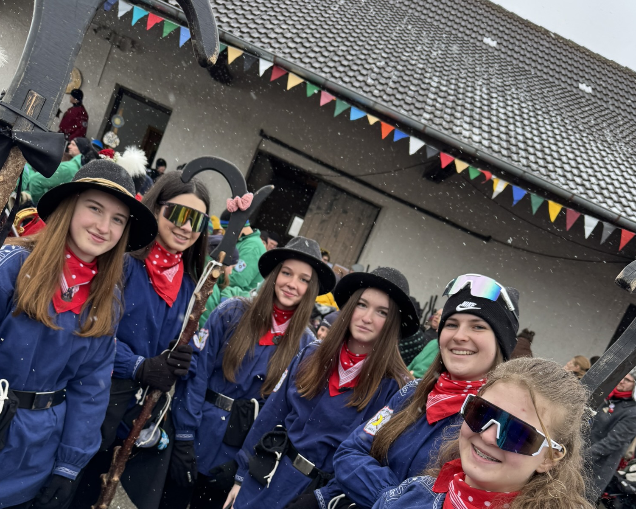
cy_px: 374
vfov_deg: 44.5
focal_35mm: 32
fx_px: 602
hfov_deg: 55.7
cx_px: 314
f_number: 1.78
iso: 50
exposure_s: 1/122
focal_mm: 6.76
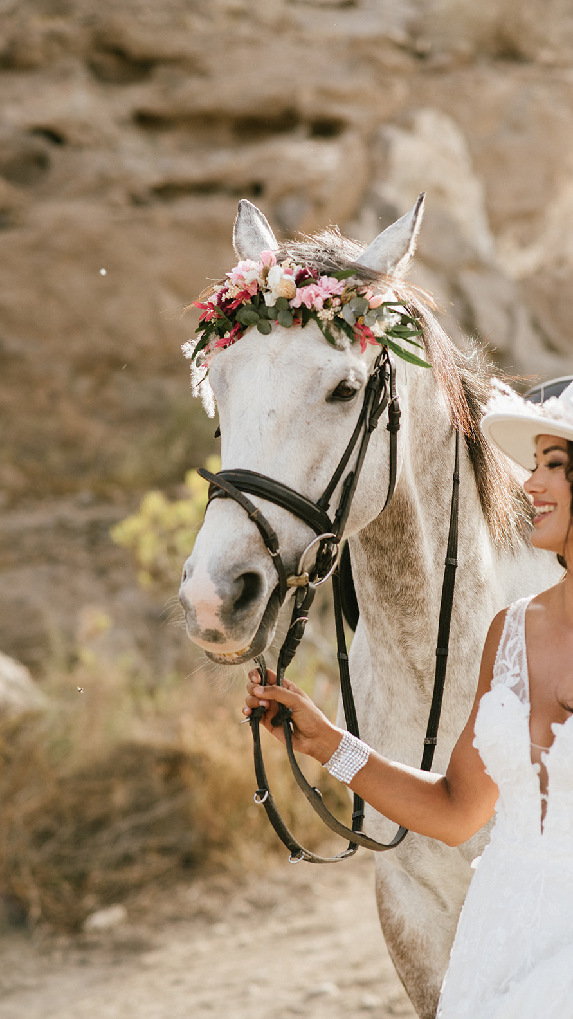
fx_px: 2431
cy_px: 513
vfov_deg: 23.7
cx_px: 303
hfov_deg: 13.4
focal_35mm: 90
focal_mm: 85
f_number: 3.2
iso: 200
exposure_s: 1/2000
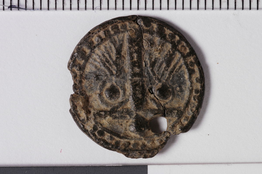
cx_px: 131
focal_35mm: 82
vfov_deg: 16.5
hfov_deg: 24.6
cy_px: 87
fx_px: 600
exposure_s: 1/100
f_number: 32
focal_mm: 55
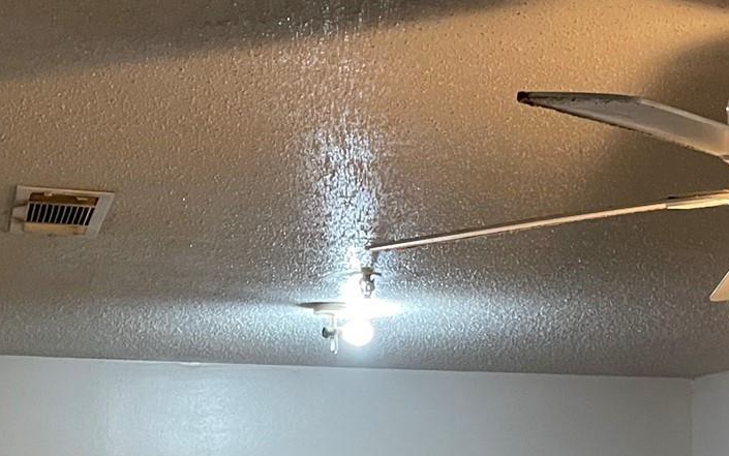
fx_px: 1530
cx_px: 421
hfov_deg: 26.8
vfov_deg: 15.5
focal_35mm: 77
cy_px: 711
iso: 500
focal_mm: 5.1
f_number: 1.6
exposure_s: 1/40
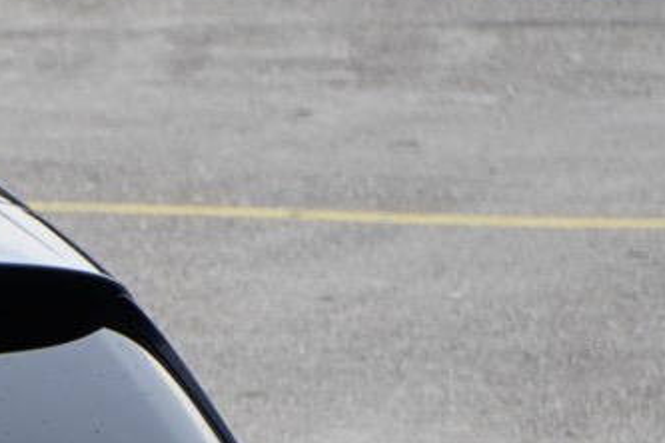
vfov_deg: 3.4
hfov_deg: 4.9
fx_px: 7444
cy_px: 976
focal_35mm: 403
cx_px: -1140
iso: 400
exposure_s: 1/160
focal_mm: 70
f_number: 5.6
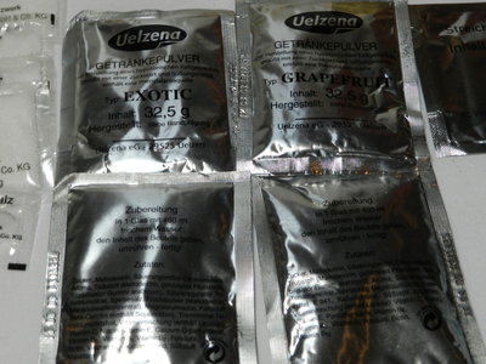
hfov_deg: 36.2
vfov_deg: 27.5
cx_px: 243
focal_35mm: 53
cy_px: 182
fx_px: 744
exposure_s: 1/25
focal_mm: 9.4
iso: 160
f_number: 4.4
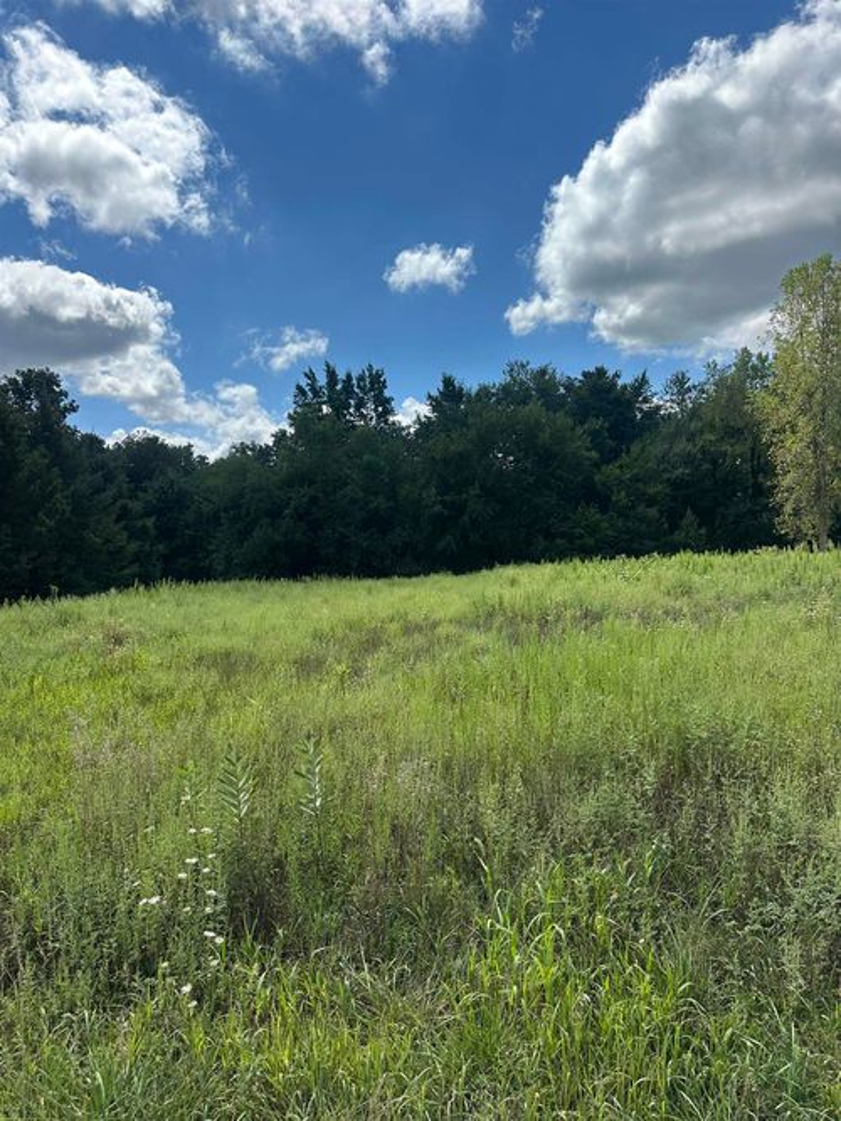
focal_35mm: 24
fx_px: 778
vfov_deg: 71.6
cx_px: 420
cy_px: 560
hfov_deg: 56.8
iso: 80
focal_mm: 6.86
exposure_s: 1/7042
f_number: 1.78
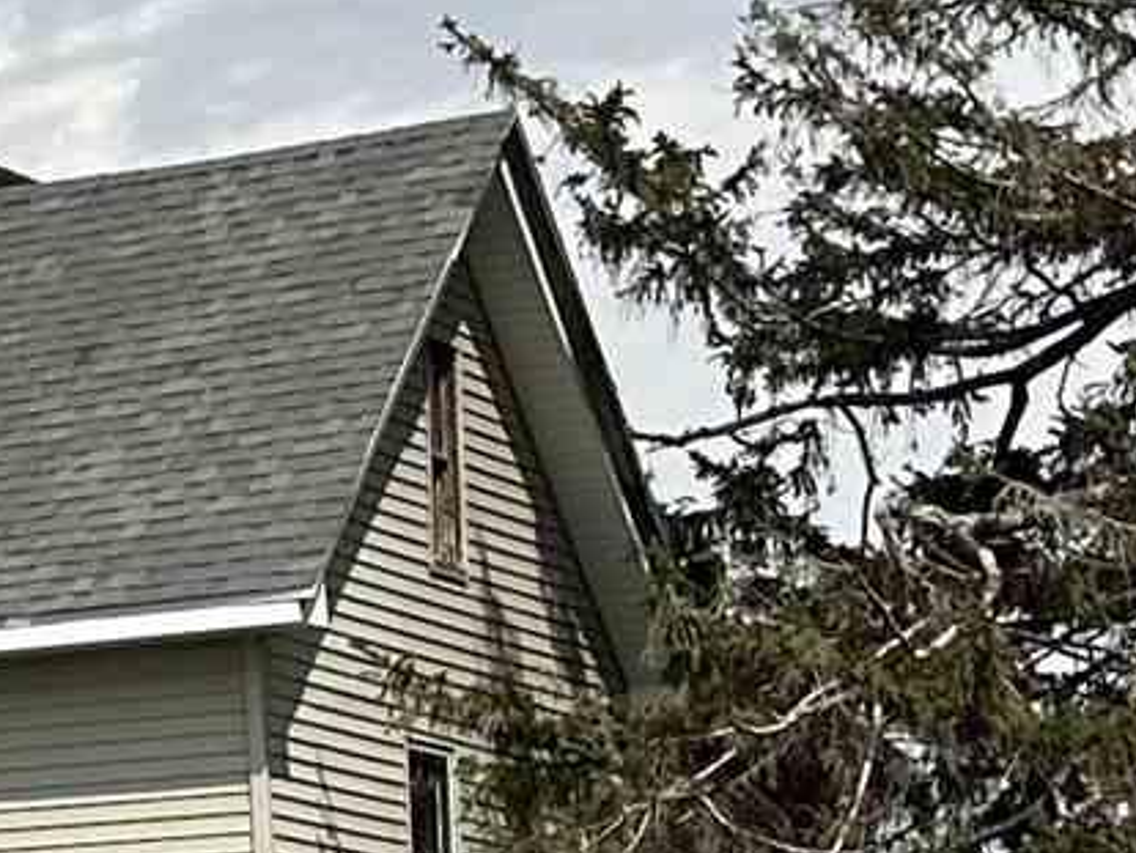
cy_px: 869
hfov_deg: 9.4
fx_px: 5845
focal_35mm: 178
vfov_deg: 8.3
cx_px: -1902
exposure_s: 1/9709
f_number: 1.78
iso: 80
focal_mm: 6.86
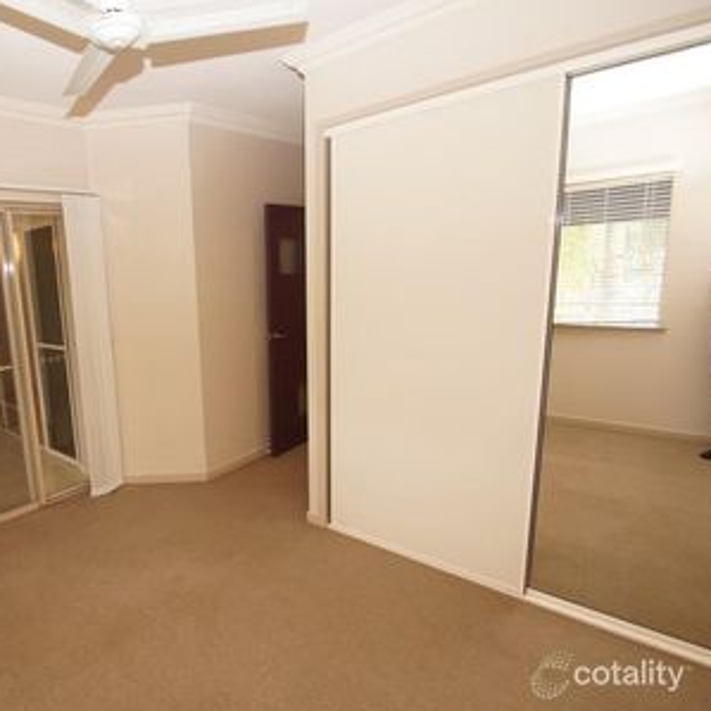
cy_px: 351
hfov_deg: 69.1
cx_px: 164
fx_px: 465
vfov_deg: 74.8
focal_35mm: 20
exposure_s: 1/60
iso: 400
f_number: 4
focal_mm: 10
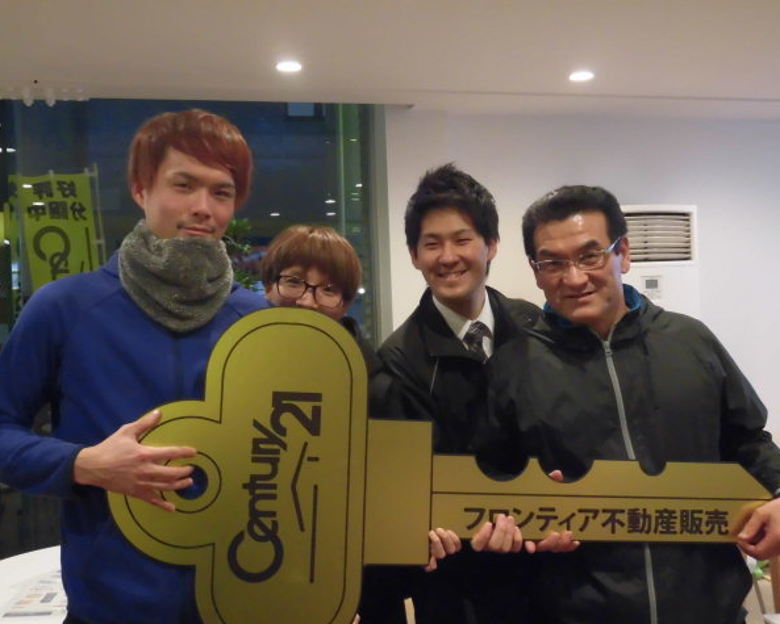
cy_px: 311
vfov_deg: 37.4
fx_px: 924
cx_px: 364
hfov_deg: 45.7
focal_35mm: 40
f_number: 3.7
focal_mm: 6.77
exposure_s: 1/40
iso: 640
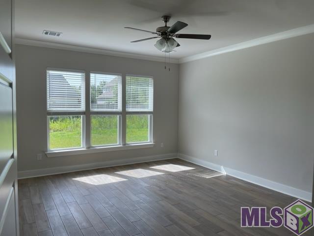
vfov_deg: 53.1
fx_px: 236
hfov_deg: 67.3
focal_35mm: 26
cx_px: 157
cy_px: 118
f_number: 1.6
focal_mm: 4.2
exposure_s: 1/515
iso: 32
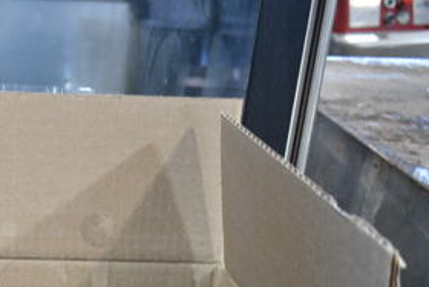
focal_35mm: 72
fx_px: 858
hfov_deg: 26.7
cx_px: 9
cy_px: 292
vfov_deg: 18.4
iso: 450
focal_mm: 22
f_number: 3.8
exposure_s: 1/30
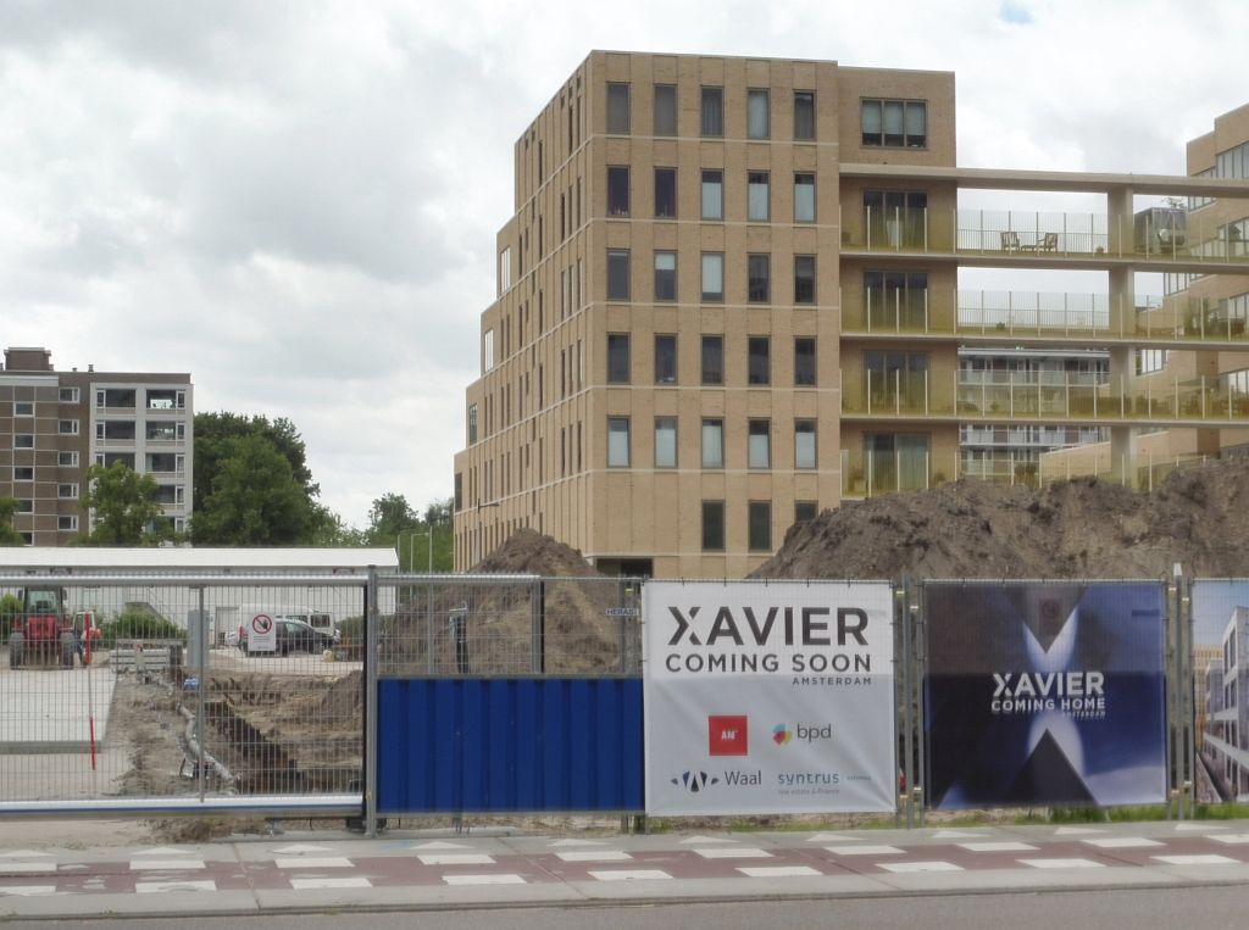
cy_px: 465
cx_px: 624
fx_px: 2520
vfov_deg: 20.9
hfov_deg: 27.8
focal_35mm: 70
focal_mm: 12.5
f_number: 6.3
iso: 100
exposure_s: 1/200
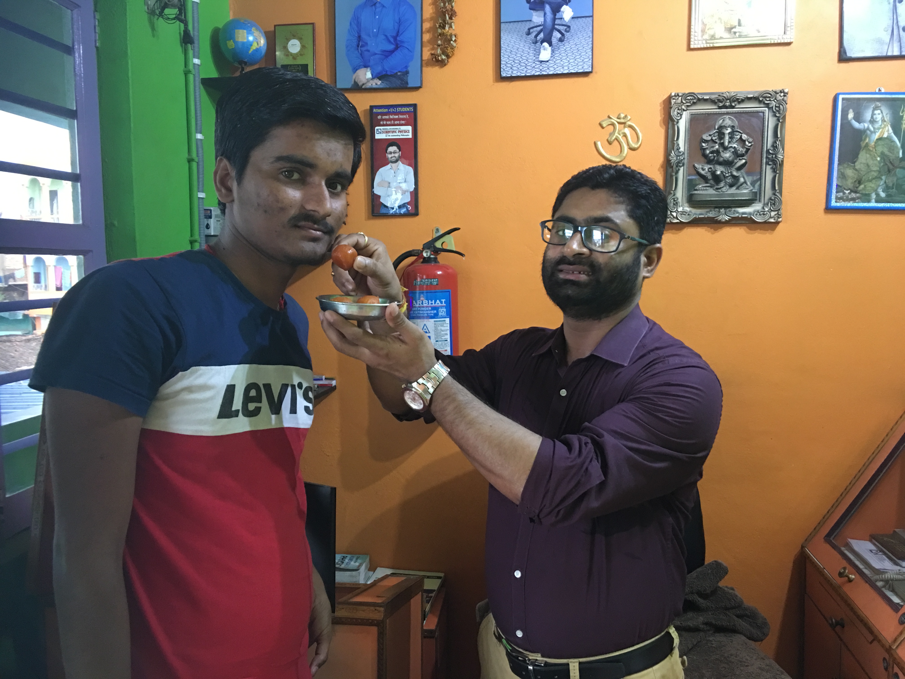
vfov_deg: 48.2
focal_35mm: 29
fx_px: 758
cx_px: 452
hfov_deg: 61.7
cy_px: 340
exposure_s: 1/8
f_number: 2.2
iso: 125
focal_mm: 4.15
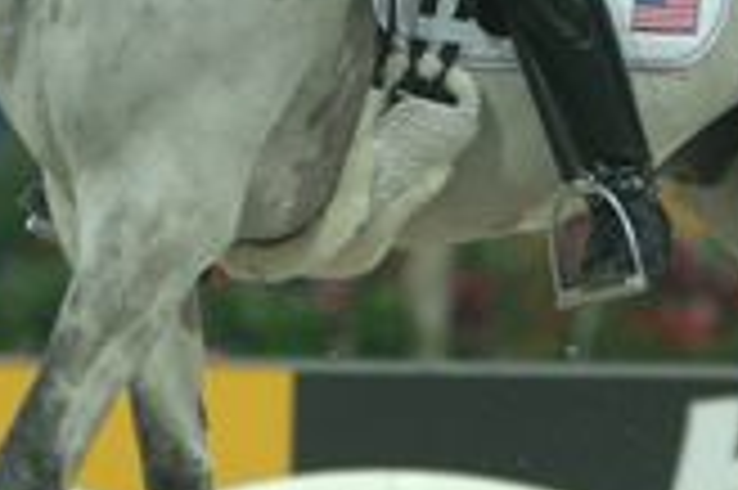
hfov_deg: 1.8
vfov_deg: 1.2
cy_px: -29
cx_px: 446
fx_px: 23920
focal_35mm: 1168
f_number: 2.8
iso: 400
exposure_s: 1/320
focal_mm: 200
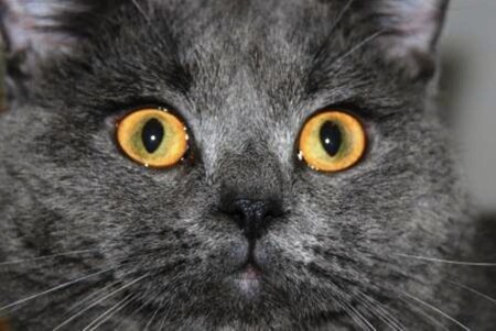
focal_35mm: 300
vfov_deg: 4.6
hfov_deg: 6.9
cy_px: 166
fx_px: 4137
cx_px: 248
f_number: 5.6
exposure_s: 1/60
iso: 200
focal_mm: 200
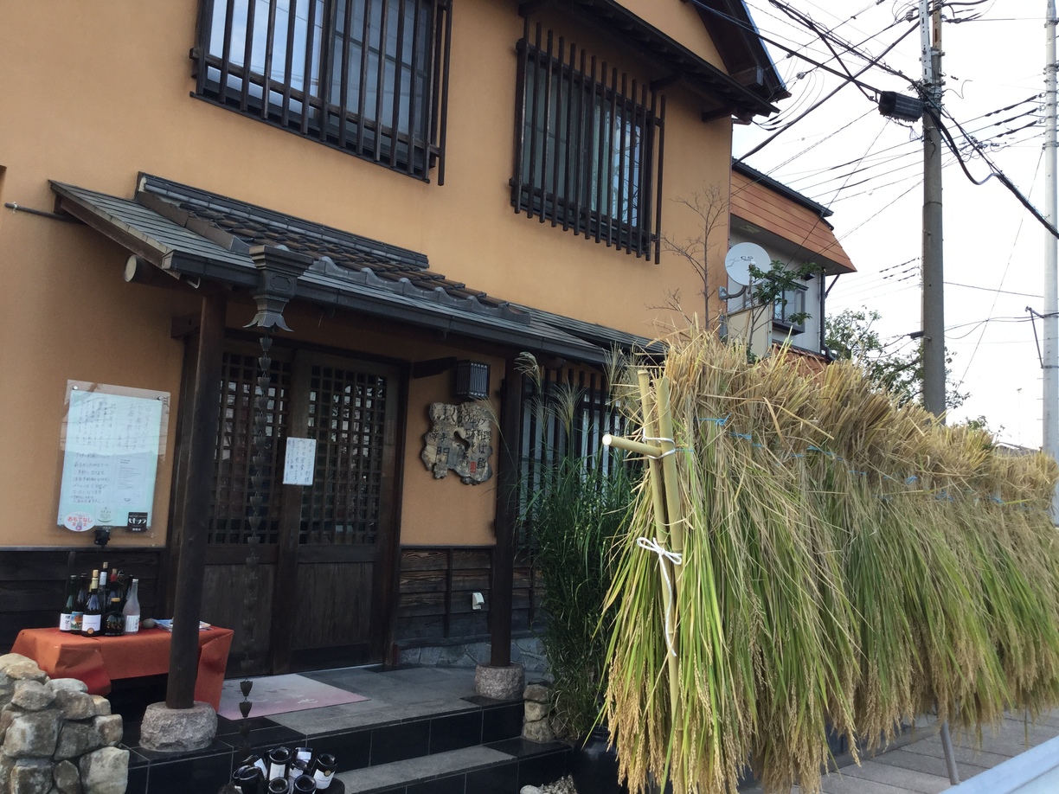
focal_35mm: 31
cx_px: 530
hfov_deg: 58.4
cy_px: 397
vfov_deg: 45.4
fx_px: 948
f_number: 2.4
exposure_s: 1/120
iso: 32
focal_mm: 3.3
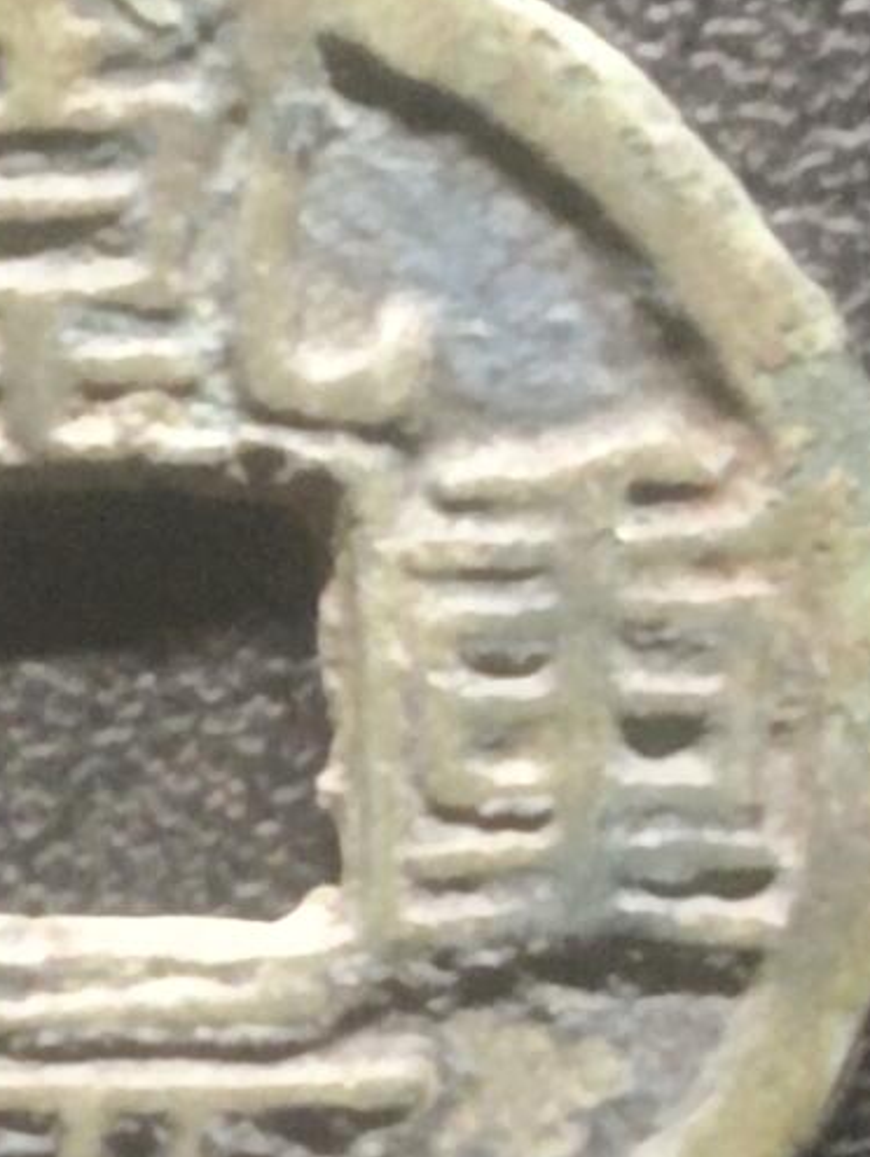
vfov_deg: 10.9
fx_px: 6091
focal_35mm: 182
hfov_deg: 8.2
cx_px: 170
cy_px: 687
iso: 1250
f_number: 2.2
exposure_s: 1/20
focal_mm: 3.42
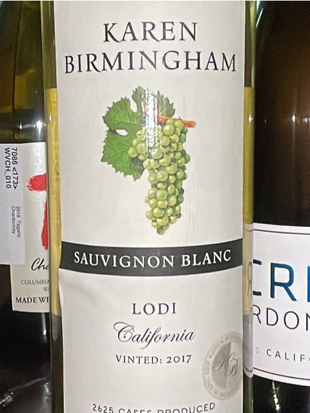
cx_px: 155
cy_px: 206
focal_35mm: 30
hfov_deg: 46.8
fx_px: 358
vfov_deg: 60.0
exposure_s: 1/60
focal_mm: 1.54
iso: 160
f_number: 2.4
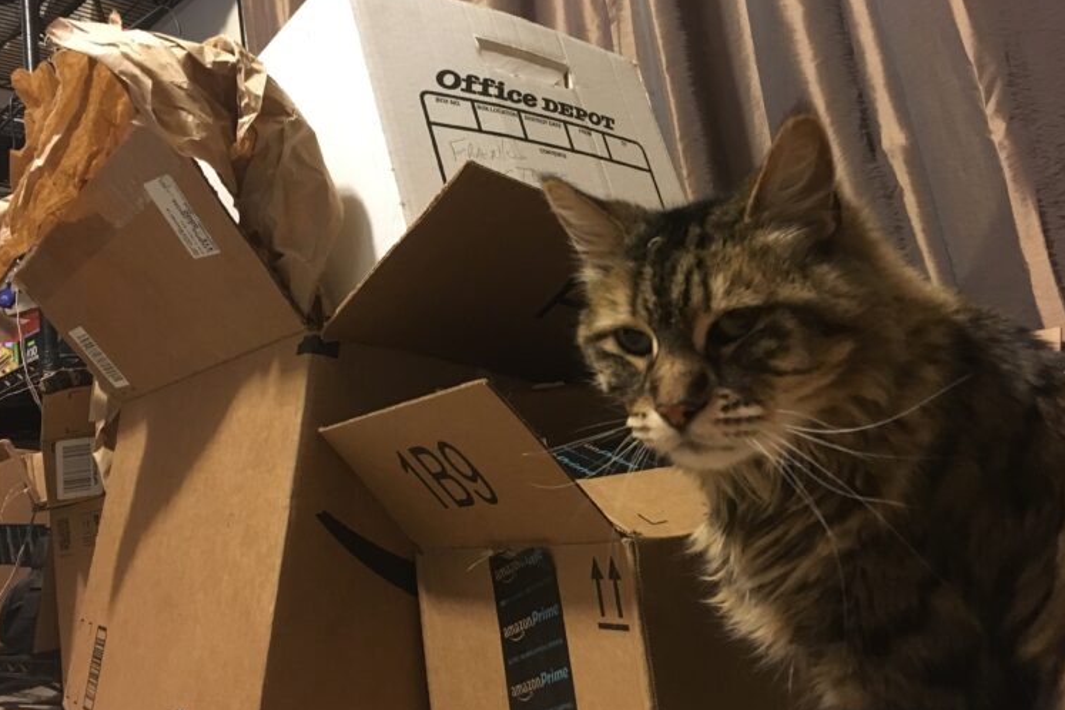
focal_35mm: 31
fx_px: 917
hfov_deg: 60.3
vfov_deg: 42.3
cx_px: 520
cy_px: 328
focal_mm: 4.15
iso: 250
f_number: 2.2
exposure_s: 1/15
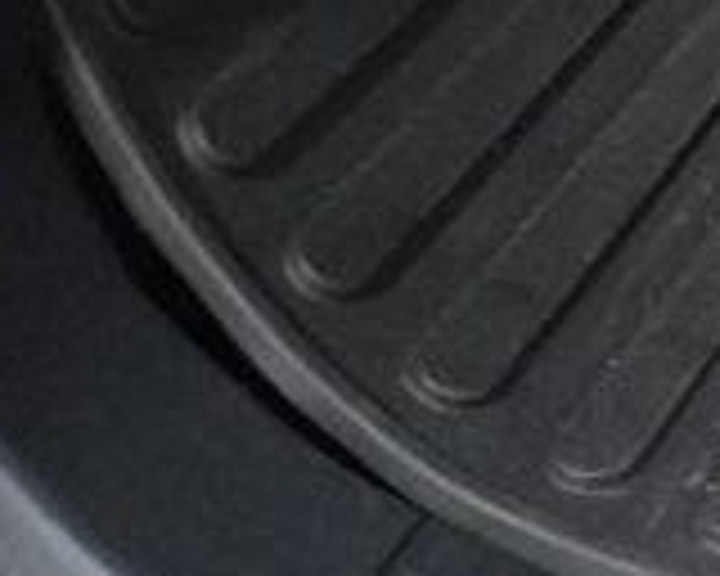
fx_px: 3069
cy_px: -916
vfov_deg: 9.3
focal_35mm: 144
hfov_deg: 10.2
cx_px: 2074
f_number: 3.5
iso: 6400
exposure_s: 1/60
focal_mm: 16
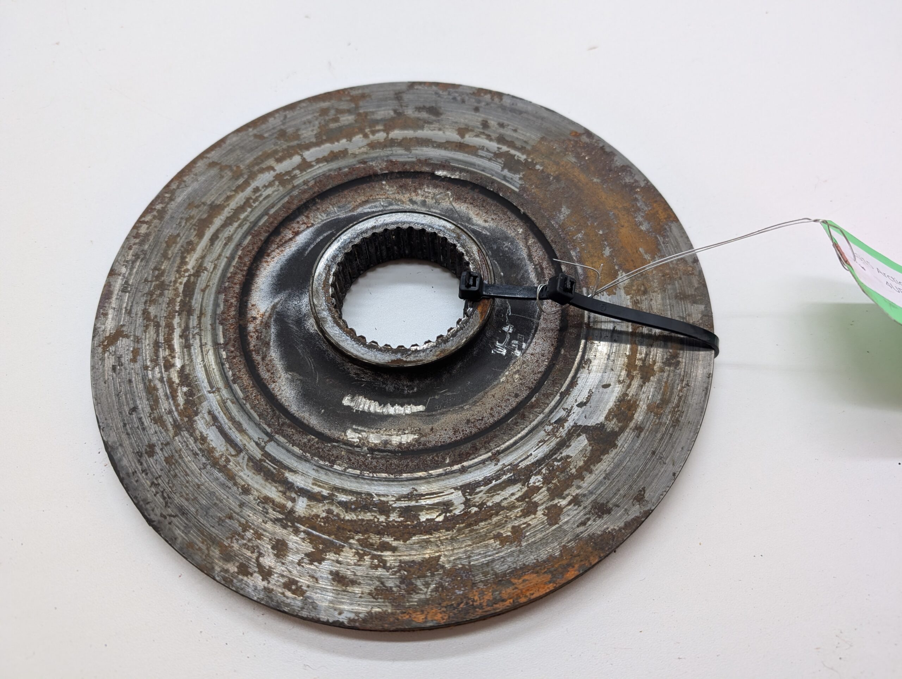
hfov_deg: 71.5
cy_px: 340
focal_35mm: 24
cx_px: 451
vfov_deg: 56.9
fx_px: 626
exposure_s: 1/84
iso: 114
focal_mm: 6.9
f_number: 1.68
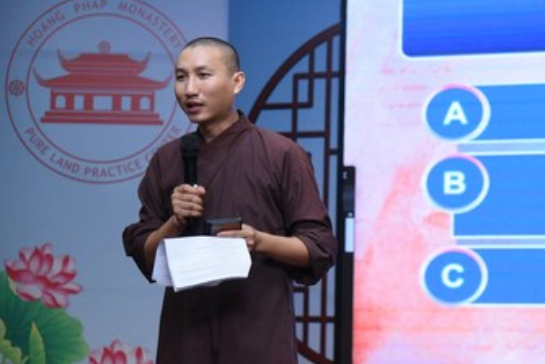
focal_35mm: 152
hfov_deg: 13.3
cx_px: 525
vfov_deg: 9.0
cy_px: 160
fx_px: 2302
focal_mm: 78
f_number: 4.5
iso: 2000
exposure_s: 1/250
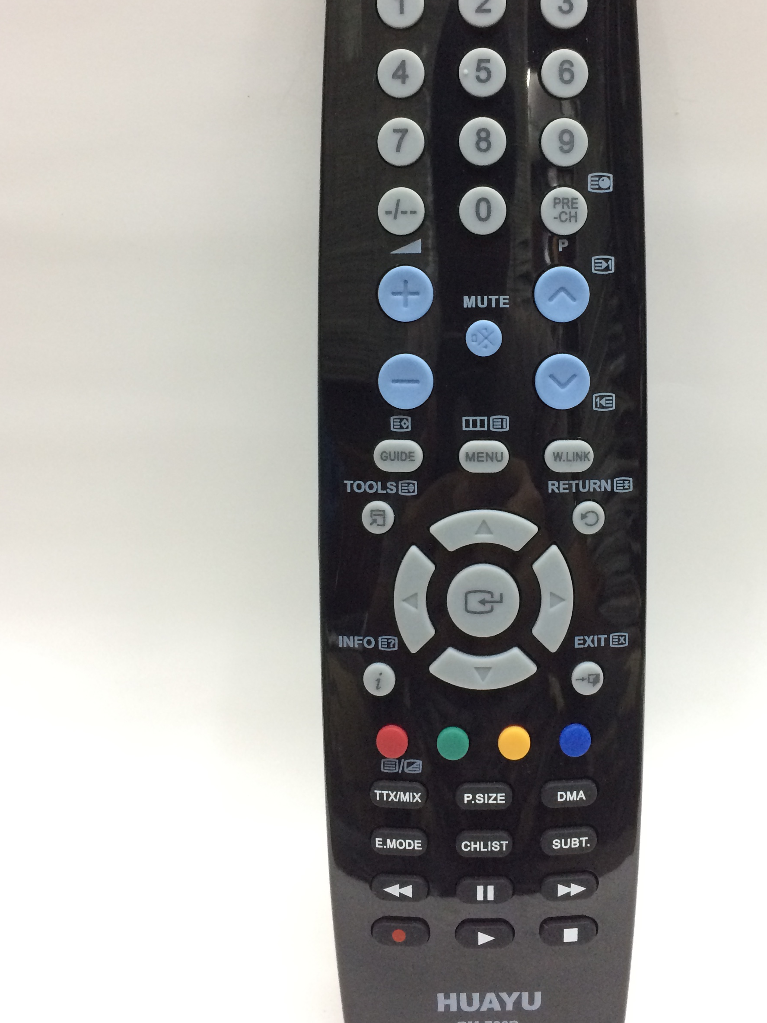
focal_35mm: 40
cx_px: 498
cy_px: 418
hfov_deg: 35.7
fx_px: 1182
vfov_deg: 46.6
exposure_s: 1/33
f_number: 2.2
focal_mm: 4.15
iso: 250
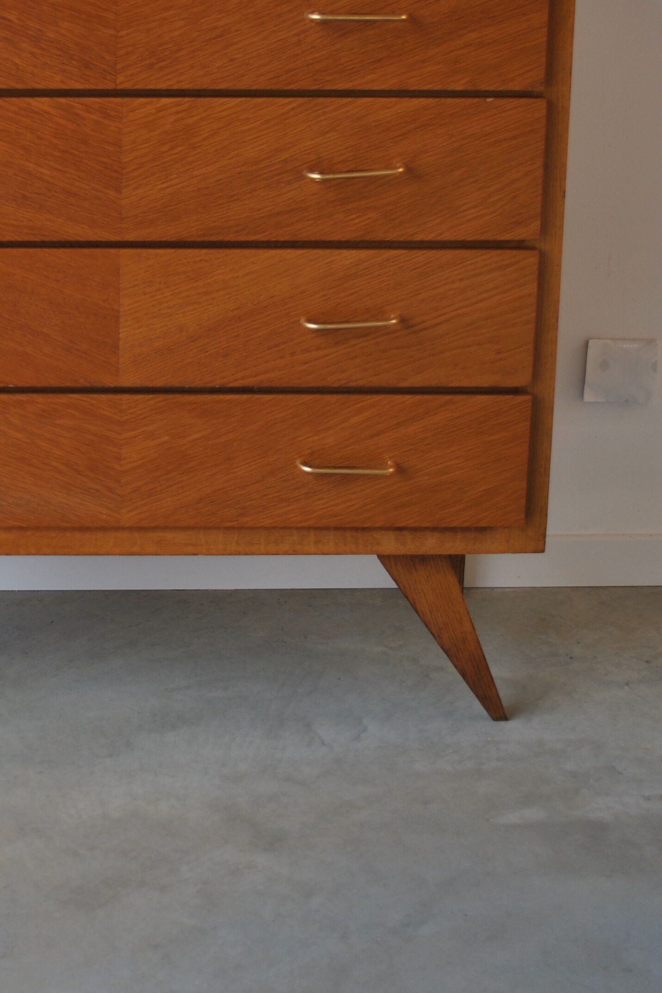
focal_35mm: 65
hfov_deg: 20.7
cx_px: 130
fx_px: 1793
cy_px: 282
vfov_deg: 30.6
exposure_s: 1/60
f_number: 4
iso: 100
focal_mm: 24
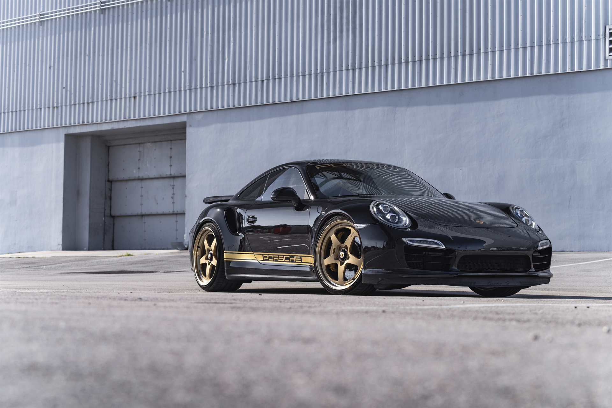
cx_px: 306
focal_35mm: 70
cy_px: 204
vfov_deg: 19.5
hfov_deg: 28.8
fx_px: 1190
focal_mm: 70
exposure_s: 1/320
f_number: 5
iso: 100
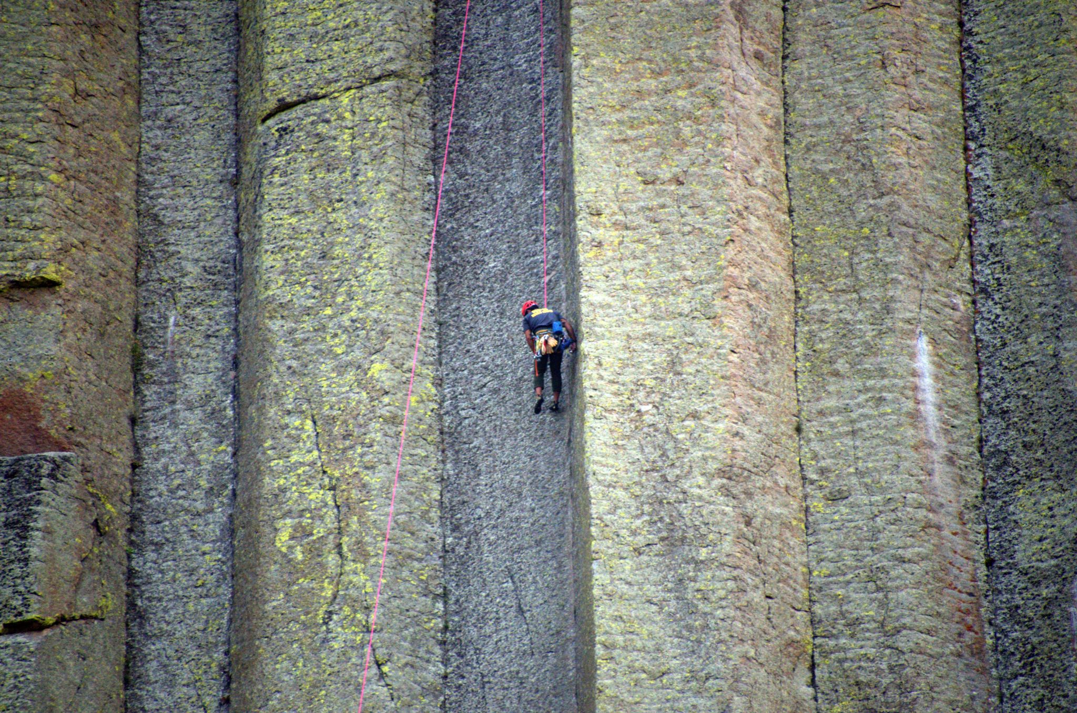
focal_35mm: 600
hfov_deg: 3.4
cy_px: 356
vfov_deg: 2.3
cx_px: 538
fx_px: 17915
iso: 1000
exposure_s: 1/1600
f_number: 6.3
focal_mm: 400
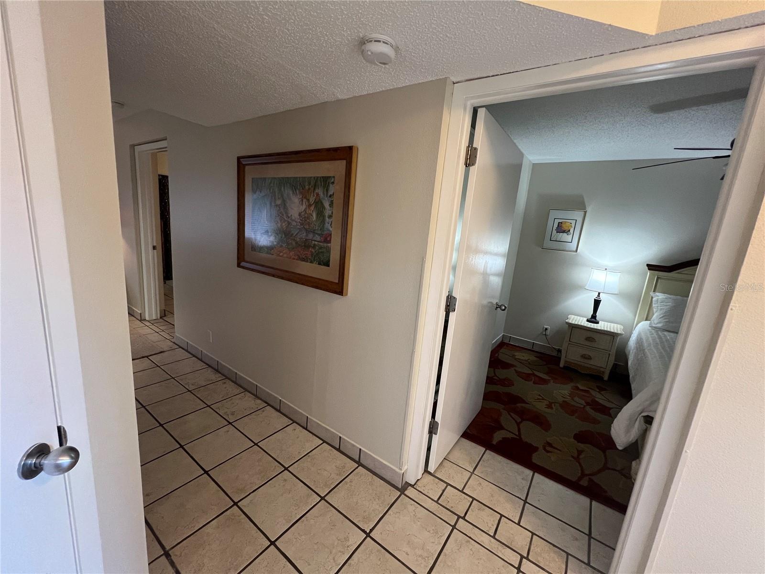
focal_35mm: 13
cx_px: 382
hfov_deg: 106.2
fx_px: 287
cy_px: 287
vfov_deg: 89.9
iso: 320
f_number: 1.8
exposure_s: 1/60
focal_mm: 1.57
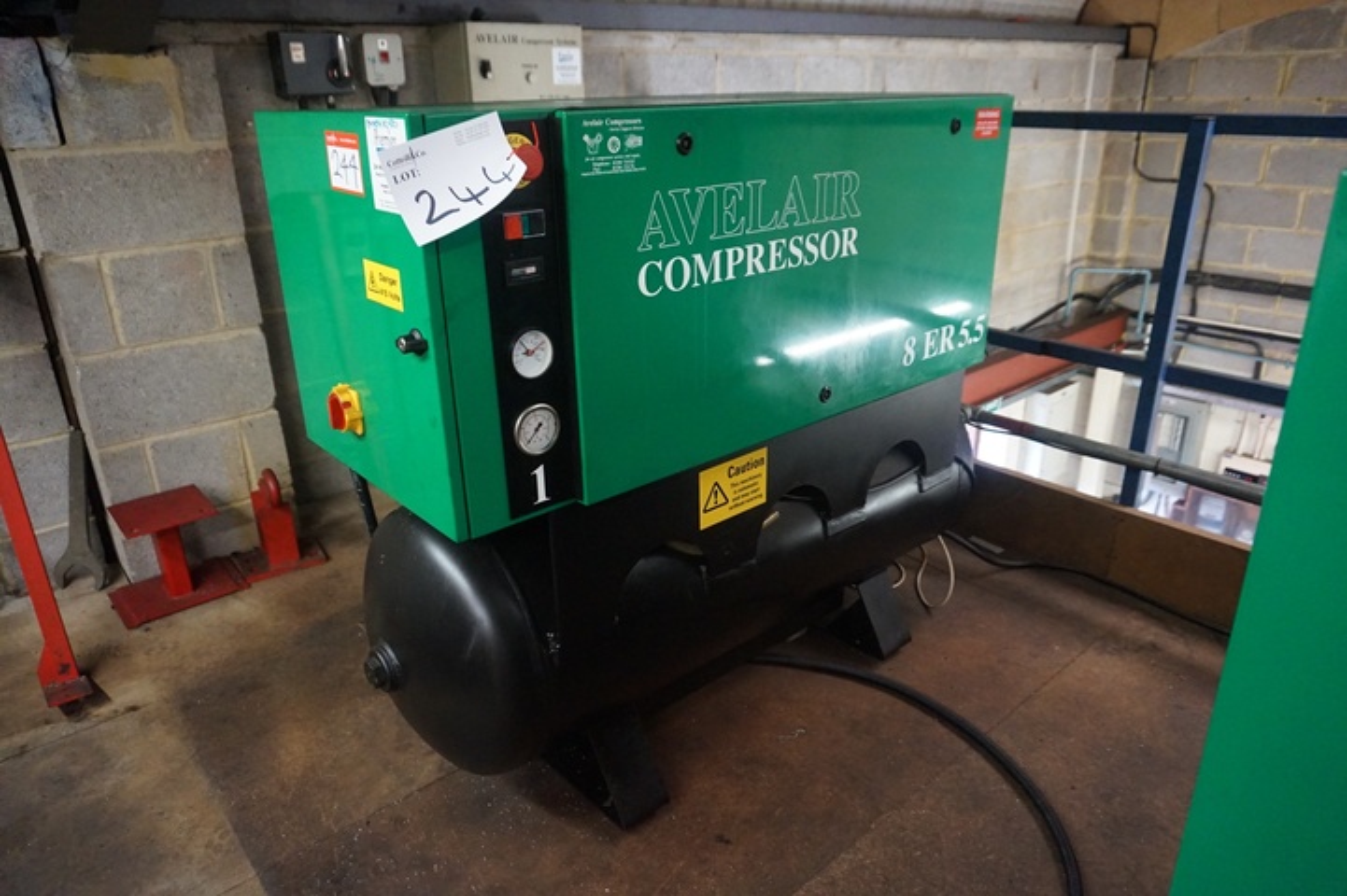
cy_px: 448
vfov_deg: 53.1
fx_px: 898
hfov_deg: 73.8
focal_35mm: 24
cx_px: 674
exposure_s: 1/125
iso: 3200
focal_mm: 16
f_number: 3.5
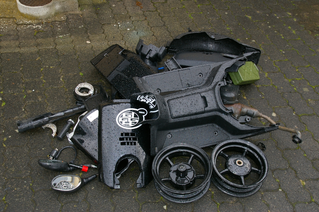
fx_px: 345
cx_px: 160
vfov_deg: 34.2
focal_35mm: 39
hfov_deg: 49.6
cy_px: 106
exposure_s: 1/40
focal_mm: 26
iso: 200
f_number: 6.3
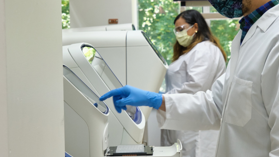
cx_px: 157
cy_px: 45
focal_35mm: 96
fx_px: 710
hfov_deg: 22.2
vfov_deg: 12.6
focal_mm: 37.6
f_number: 8
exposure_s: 1/60
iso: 1000
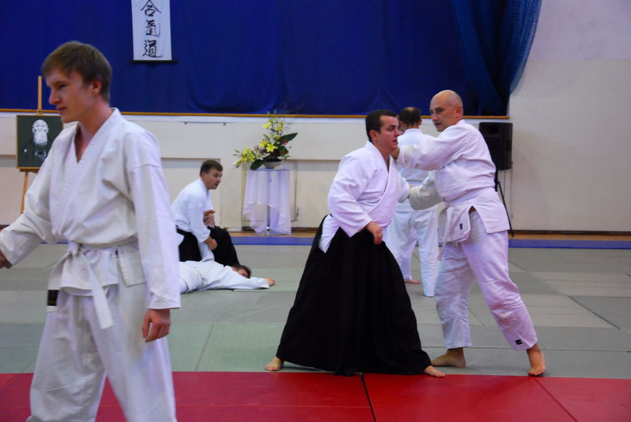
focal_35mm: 75
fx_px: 1316
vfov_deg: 18.2
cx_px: 316
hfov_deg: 27.0
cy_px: 211
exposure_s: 1/60
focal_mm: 50
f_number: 5
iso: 800
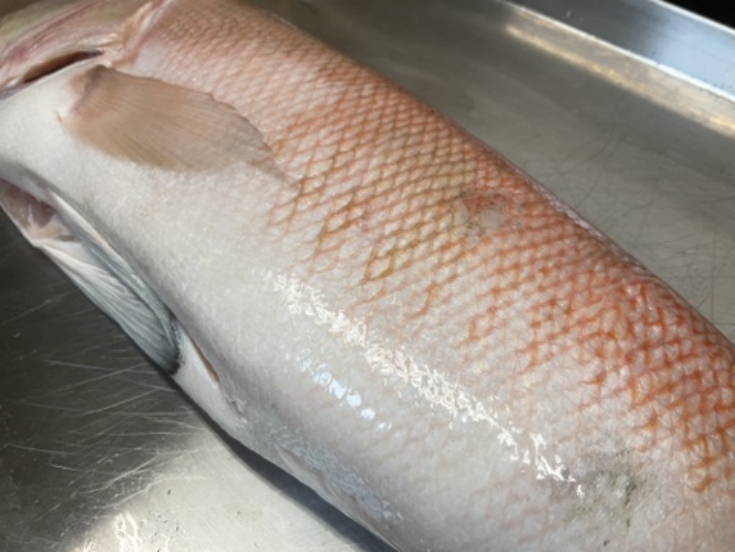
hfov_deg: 61.7
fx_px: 616
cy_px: 276
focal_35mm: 29
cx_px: 368
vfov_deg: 48.2
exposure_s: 1/120
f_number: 1.8
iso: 25
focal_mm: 3
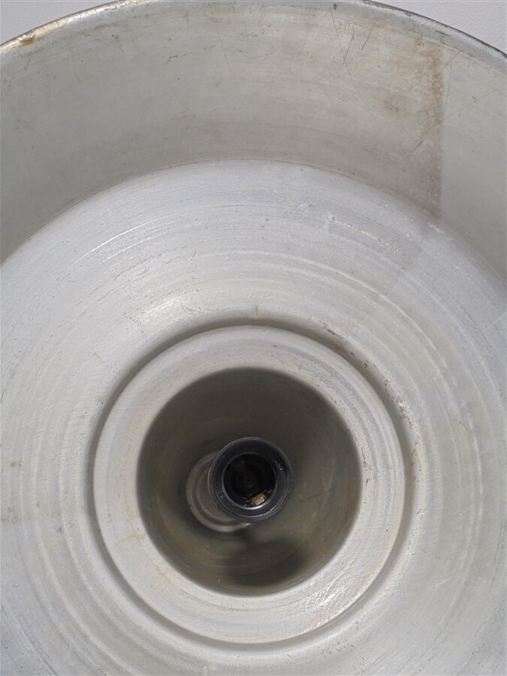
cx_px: 254
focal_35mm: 43
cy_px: 338
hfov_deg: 33.6
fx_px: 840
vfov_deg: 43.9
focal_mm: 7.8
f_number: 4.5
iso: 100
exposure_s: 1/40
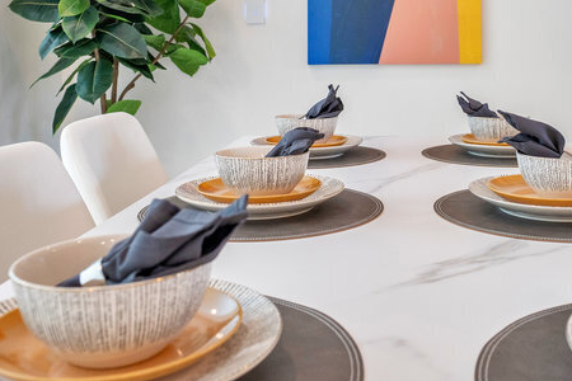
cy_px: 139
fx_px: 636
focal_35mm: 40
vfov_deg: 33.2
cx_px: 425
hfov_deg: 46.8
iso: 640
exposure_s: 1/160
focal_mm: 18
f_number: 4
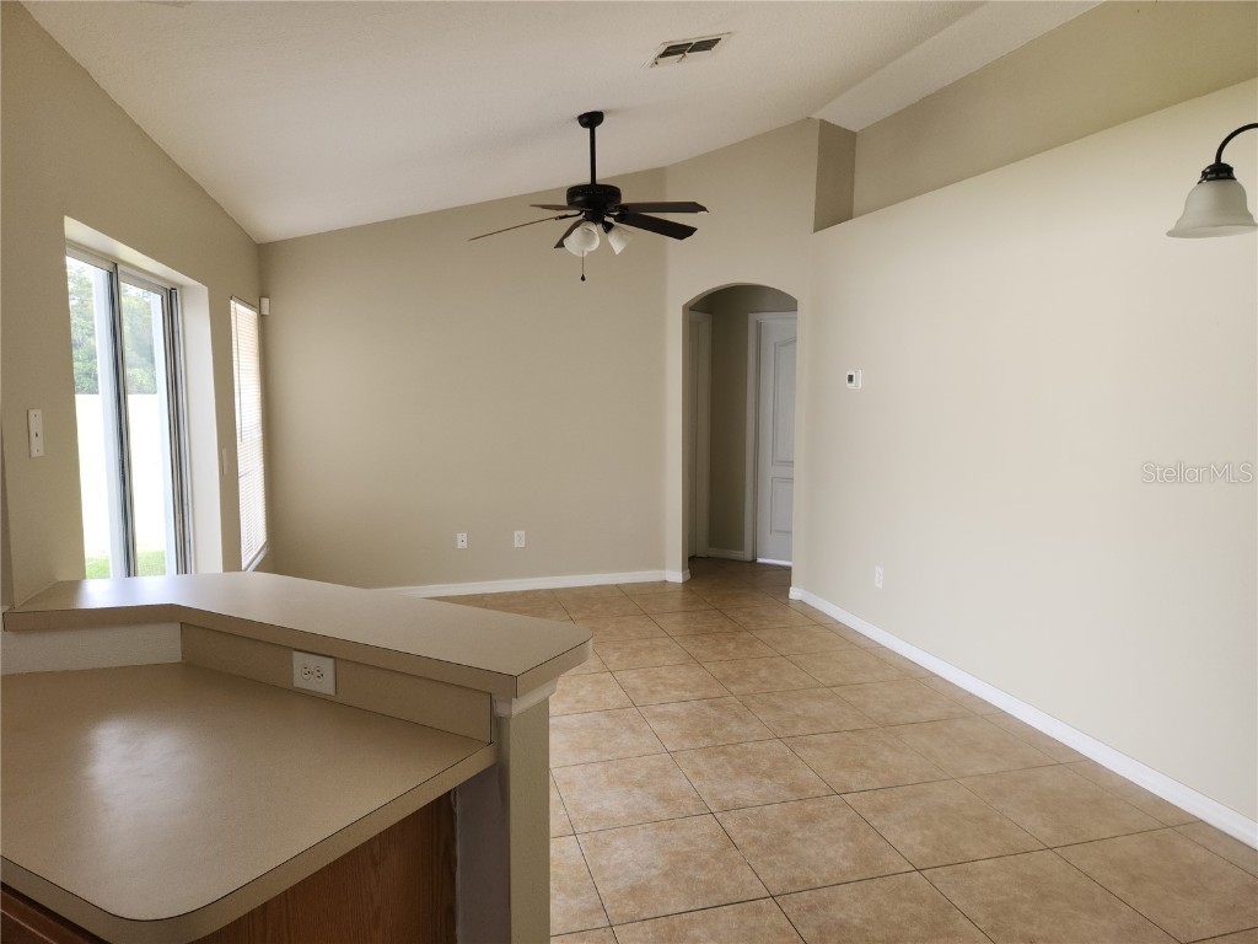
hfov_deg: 73.9
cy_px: 472
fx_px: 836
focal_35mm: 23
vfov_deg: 58.9
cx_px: 629
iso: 32
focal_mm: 5.4
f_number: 1.8
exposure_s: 1/120
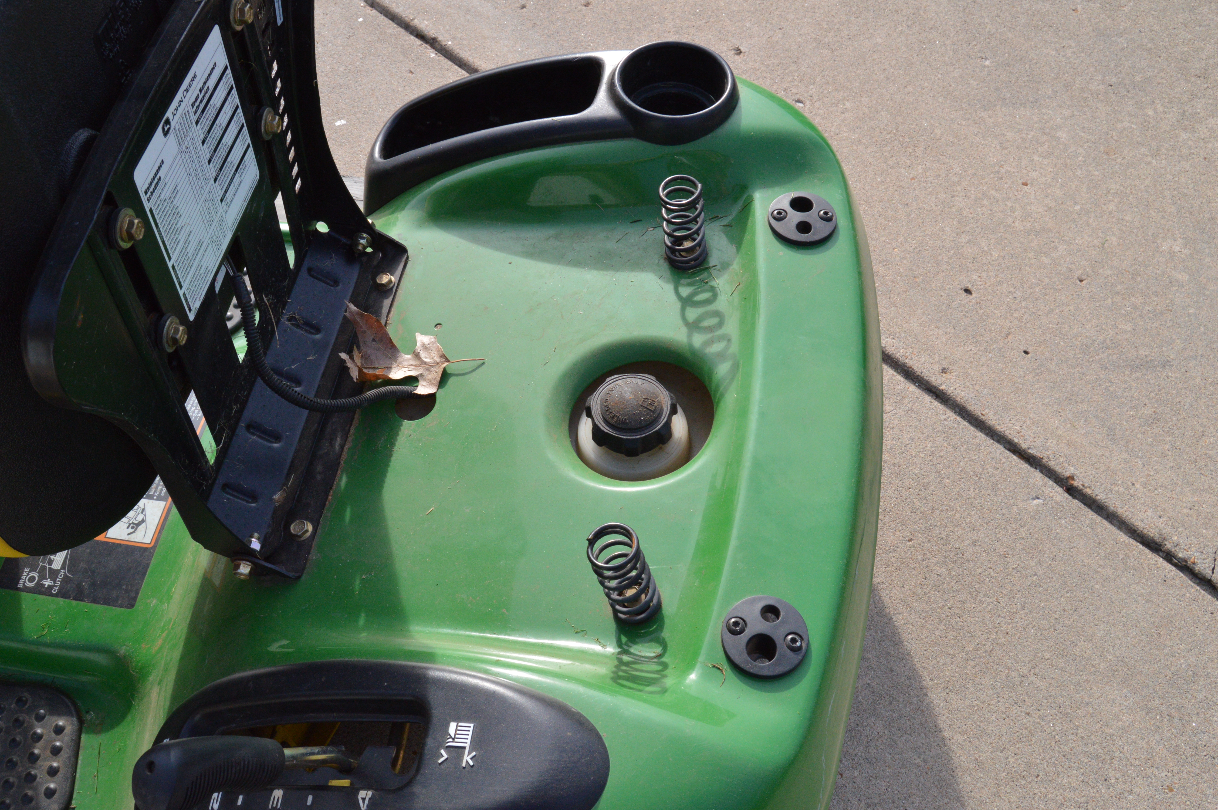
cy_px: 405
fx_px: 1166
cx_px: 609
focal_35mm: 34
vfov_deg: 38.3
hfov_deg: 55.1
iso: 800
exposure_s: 1/500
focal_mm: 23
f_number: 11
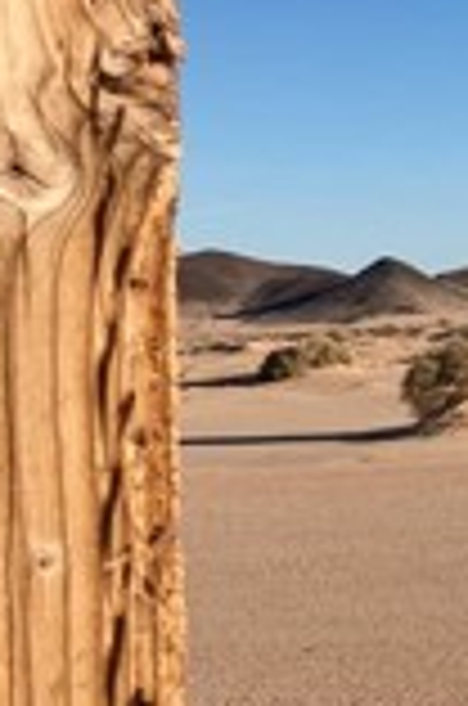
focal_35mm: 119
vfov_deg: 17.2
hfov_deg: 10.5
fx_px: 2331
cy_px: 184
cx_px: 945
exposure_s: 1/2315
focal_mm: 3.99
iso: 20
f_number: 1.8
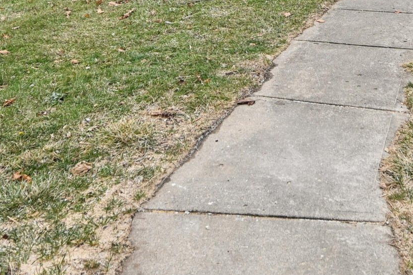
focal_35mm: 51
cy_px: -145
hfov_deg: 38.5
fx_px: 585
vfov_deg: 21.8
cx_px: 276
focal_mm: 14
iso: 400
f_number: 4
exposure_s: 1/1000
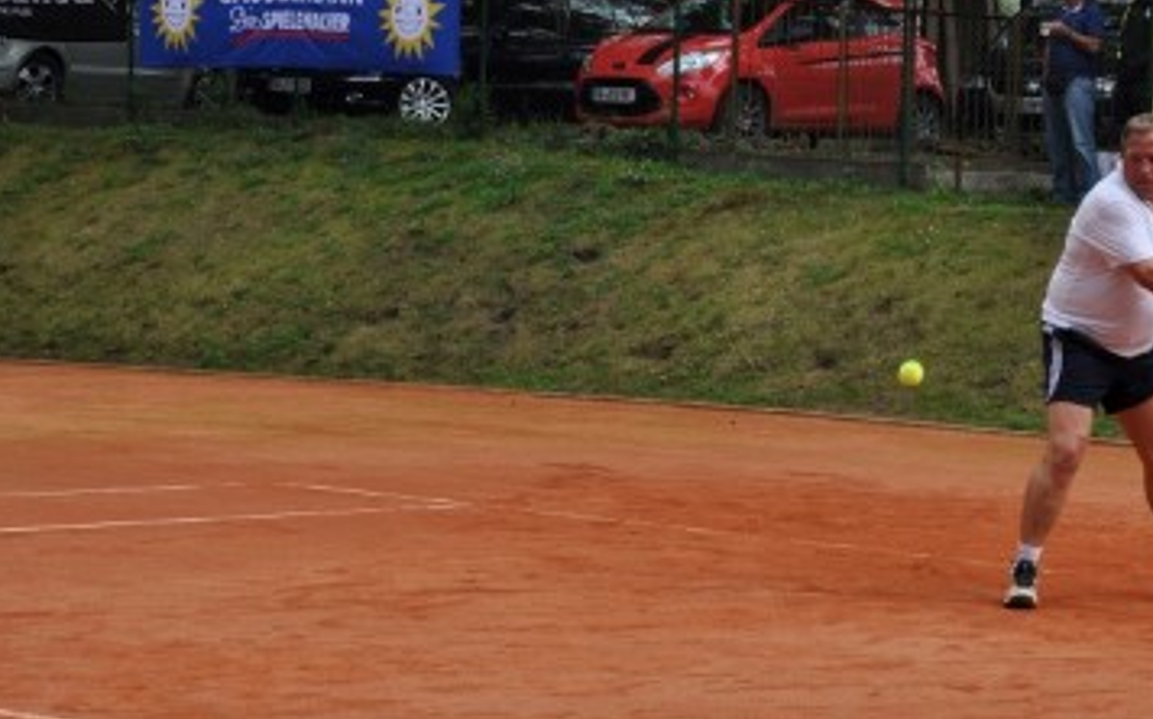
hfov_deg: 16.1
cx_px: 907
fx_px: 4051
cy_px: 178
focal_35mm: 129
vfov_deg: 10.1
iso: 200
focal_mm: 50
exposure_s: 1/250
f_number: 8
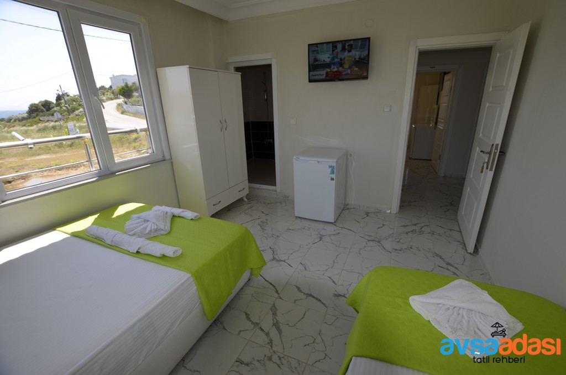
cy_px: 188
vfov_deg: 77.1
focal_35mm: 15
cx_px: 283
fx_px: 235
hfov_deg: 100.5
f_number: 5.6
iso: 100
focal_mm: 10
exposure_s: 1/200
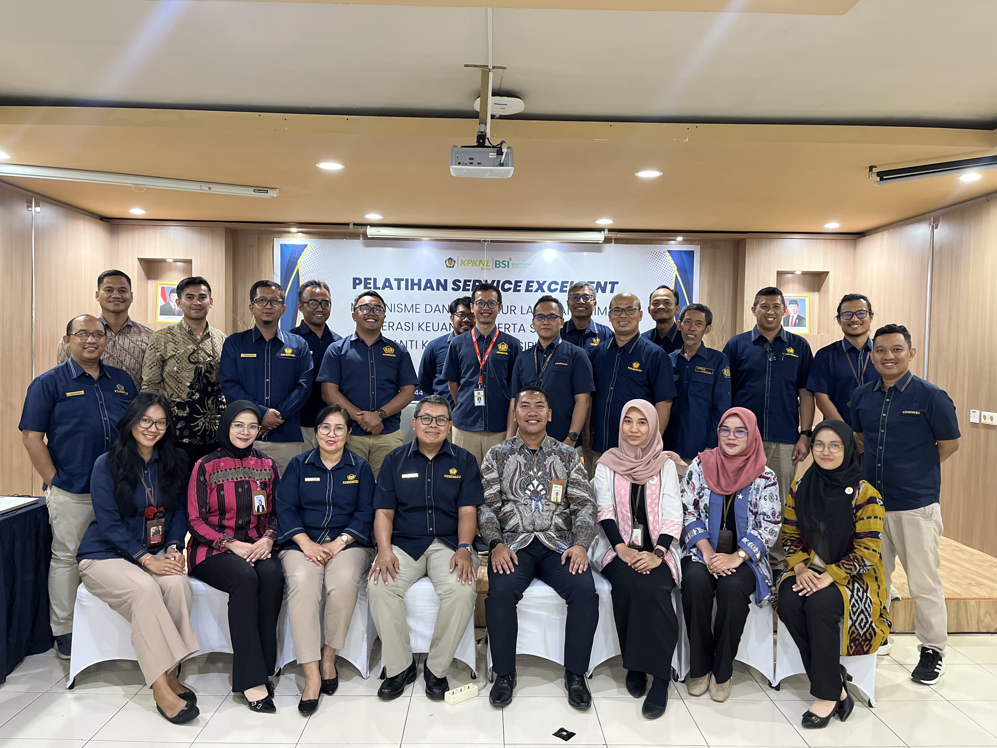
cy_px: 374
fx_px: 749
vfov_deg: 53.1
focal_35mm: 26
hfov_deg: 67.3
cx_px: 498
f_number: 1.6
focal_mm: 5.1
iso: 320
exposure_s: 1/50
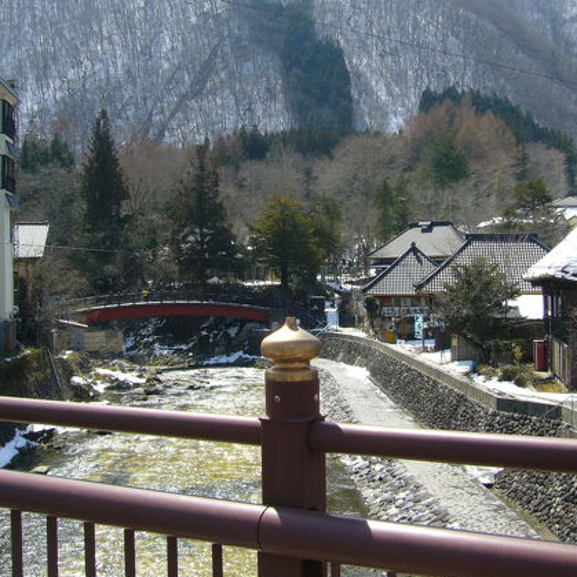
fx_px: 905
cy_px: 260
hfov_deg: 35.3
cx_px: 315
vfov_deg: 35.3
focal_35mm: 48
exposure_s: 1/320
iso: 80
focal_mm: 5.8
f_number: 5.6
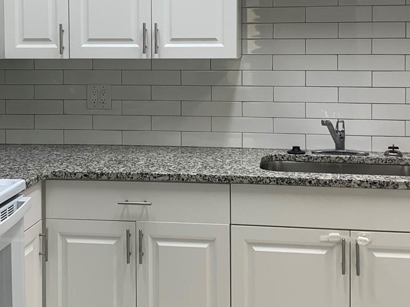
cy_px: 60
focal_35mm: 58
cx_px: 188
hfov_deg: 33.2
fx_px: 687
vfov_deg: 24.8
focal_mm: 4.25
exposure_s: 1/120
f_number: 1.8
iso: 40
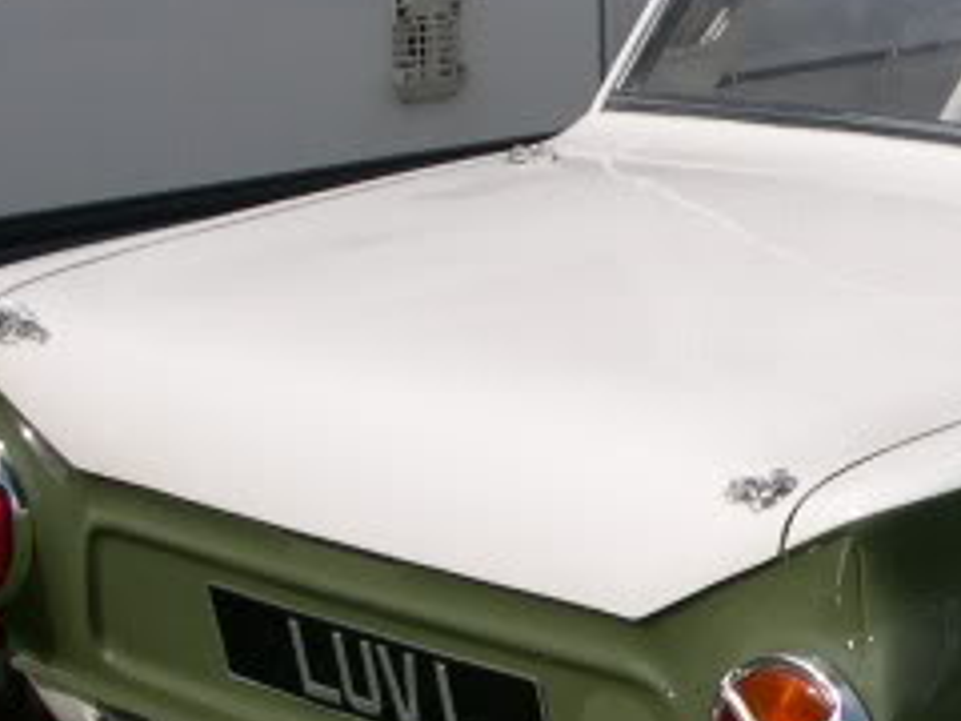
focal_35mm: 140
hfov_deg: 13.5
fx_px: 3887
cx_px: 1321
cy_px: 344
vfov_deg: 10.6
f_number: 8
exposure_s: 1/334
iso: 100
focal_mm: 9
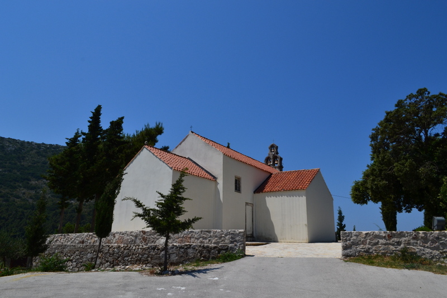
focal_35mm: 27
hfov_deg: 67.4
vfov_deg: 48.0
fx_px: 335
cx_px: 224
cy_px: 149
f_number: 11
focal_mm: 18
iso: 250
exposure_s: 1/500
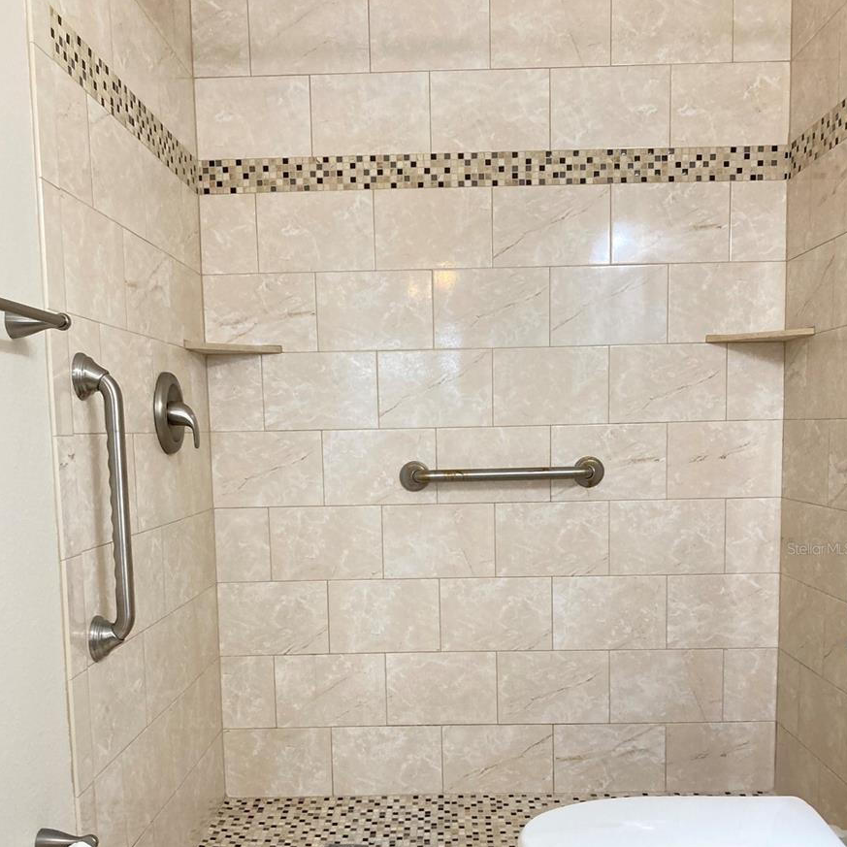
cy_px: 548
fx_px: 941
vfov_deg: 47.8
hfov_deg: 48.4
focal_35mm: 34
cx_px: 419
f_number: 1.8
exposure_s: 1/60
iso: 100
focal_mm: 3.99
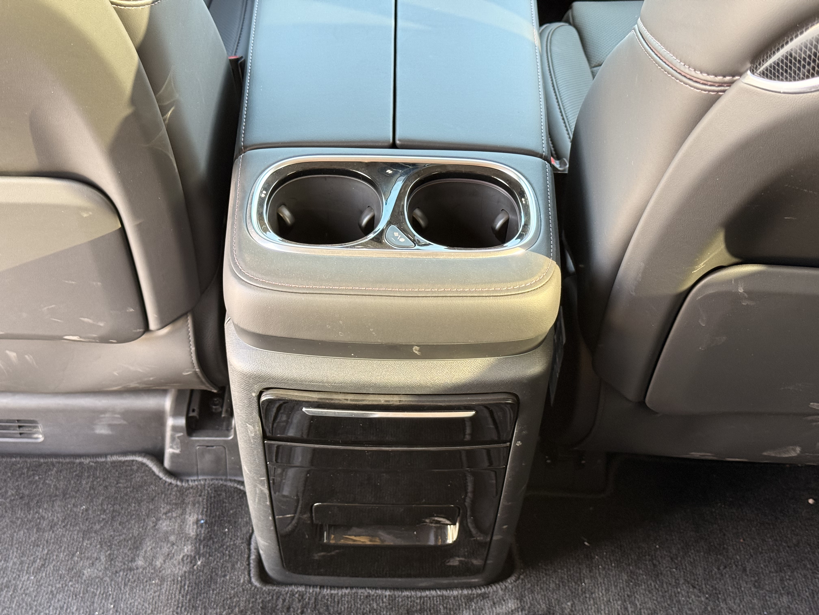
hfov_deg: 39.7
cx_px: 410
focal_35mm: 48
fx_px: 1136
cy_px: 308
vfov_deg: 30.3
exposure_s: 1/60
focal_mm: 6.76
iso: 160
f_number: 1.78
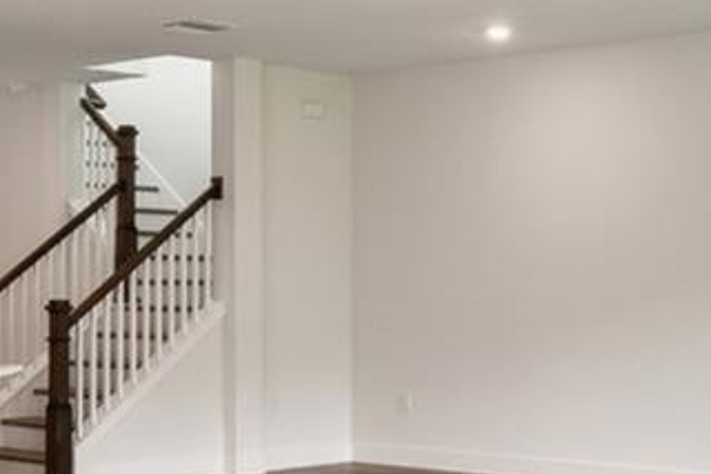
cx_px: 462
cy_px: 294
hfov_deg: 26.9
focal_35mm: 75
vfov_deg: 18.1
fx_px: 1480
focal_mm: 10
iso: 100
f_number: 7.1
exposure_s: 1/13
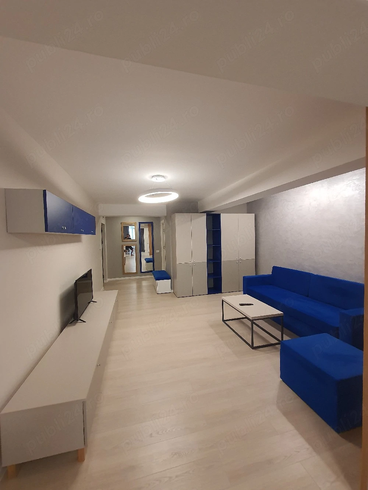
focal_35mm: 13
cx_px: 184
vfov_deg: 106.2
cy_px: 245
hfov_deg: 89.9
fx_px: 184
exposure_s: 1/50
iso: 200
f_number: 2.2
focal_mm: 1.8
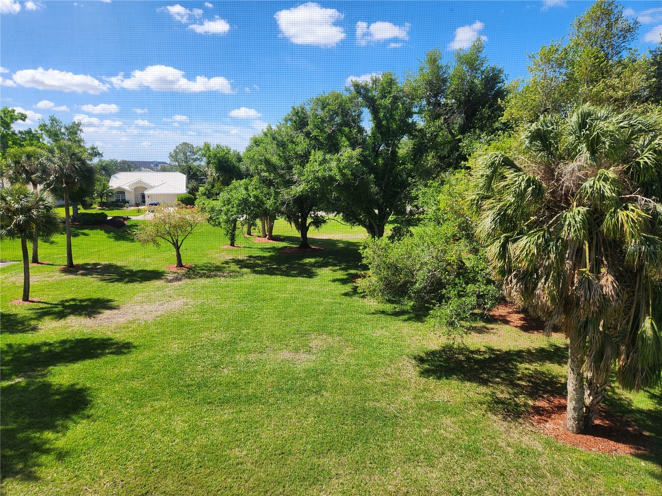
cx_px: 331
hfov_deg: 73.9
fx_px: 440
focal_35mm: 23
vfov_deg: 58.9
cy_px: 248
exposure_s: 1/852
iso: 20
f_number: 1.8
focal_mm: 5.4
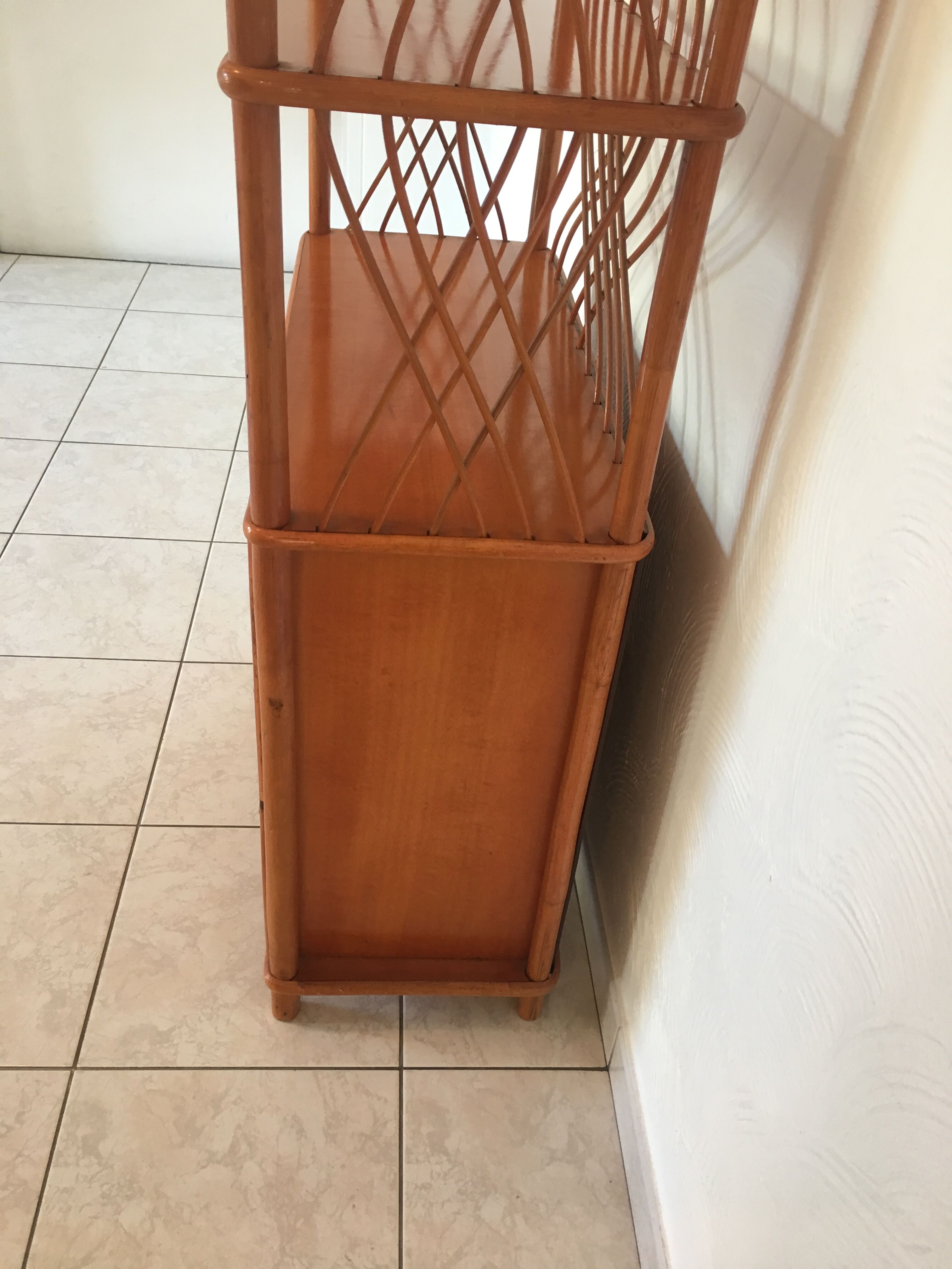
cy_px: 634
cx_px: 476
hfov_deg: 48.2
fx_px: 1063
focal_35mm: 29
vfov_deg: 61.7
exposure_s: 1/33
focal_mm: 4.15
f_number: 2.2
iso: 100
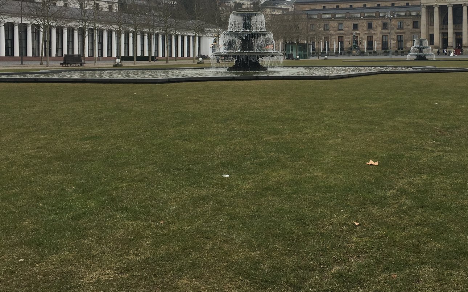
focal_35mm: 48
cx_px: 308
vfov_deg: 26.6
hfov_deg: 41.4
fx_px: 612
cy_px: 76
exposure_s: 1/356
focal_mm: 4.15
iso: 25
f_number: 2.2
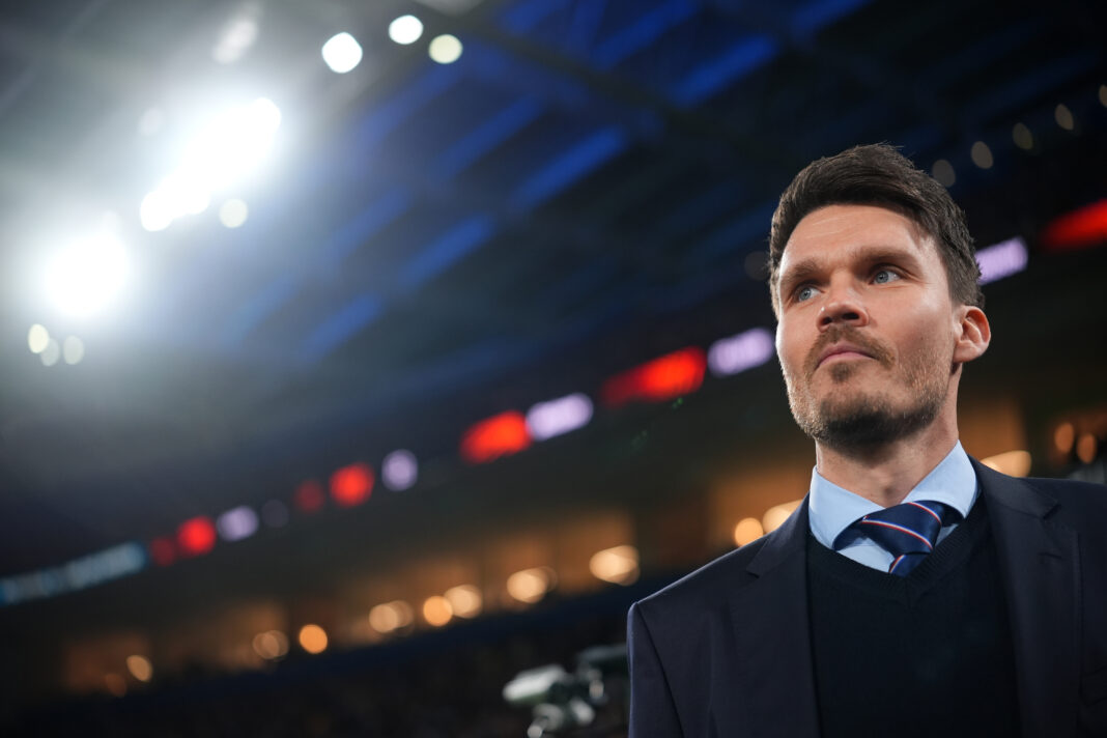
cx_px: 554
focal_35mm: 50
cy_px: 369
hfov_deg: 39.6
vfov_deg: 27.0
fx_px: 1537
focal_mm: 50
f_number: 2
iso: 1250
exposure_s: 1/1600
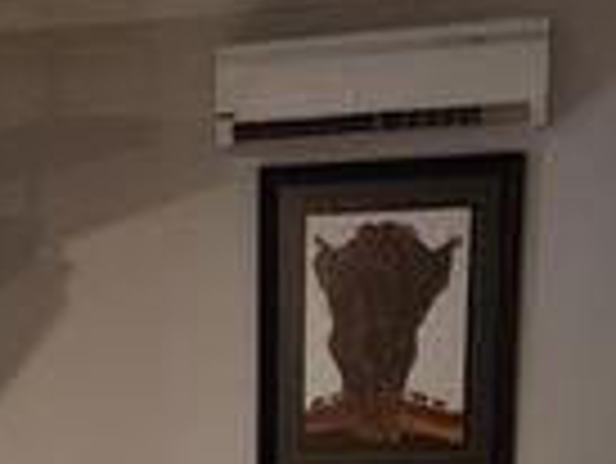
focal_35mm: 95
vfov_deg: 14.6
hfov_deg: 20.1
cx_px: 27
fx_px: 1692
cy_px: 682
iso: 800
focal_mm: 4.81
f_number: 1.8
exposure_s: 1/24
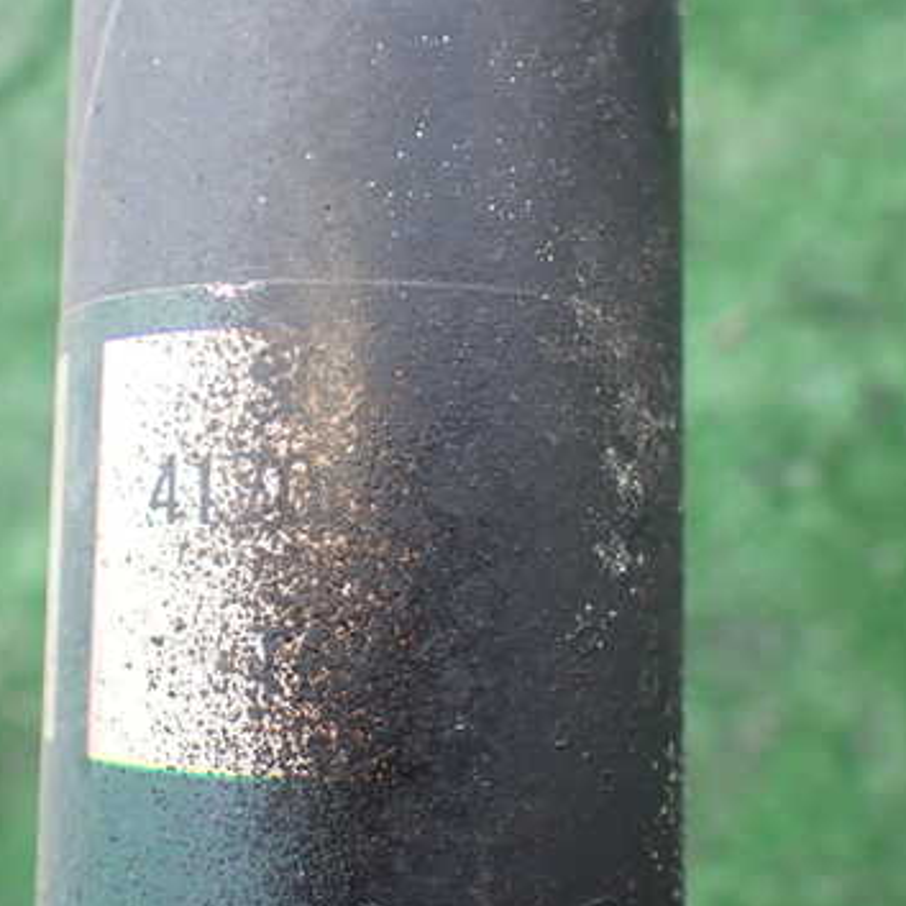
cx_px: 422
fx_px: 1333
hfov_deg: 37.5
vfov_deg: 37.6
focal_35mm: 45
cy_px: 448
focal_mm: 5.4
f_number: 2.3
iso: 100
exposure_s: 1/160
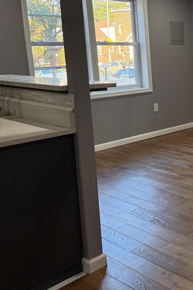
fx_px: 362
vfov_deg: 43.3
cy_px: 110
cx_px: 242
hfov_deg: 26.1
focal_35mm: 45
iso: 200
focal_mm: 6.76
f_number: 1.78
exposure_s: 1/174
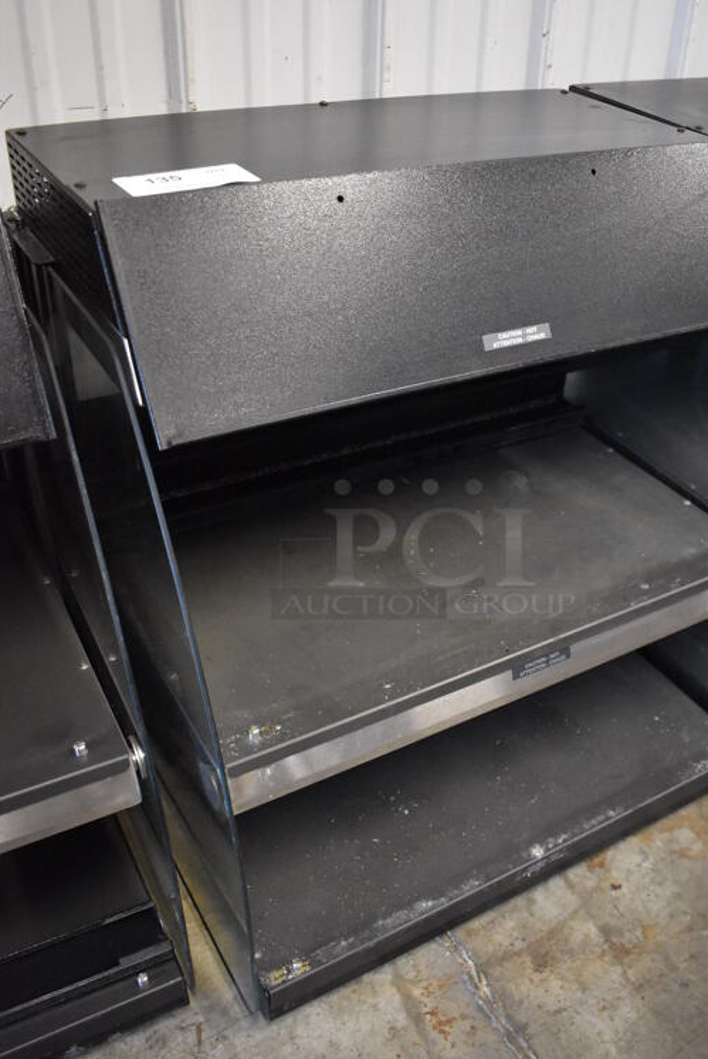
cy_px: 545
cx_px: 430
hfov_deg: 39.8
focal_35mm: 33
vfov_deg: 57.2
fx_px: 972
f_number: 3.5
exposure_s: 1/125
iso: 4500
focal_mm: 18
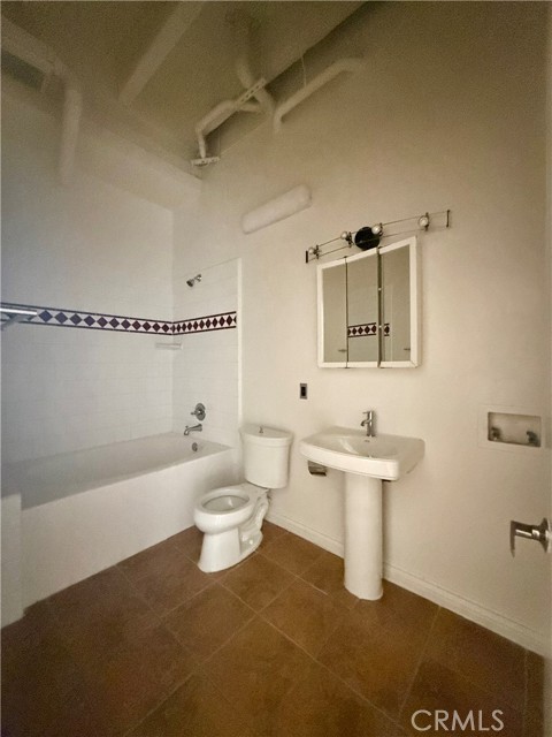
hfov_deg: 85.7
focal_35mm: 14
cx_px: 276
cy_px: 368
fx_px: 298
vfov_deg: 102.1
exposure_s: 1/15
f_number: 2.2
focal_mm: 2.22
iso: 3200
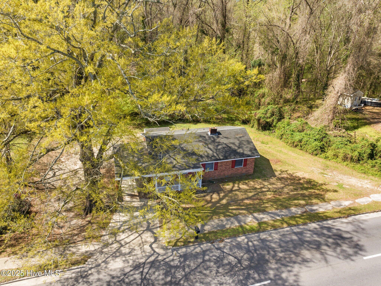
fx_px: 264
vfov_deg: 56.8
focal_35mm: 24
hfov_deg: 71.6
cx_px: 190
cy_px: 143
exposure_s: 1/640
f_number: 2.8
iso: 100
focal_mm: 12.29
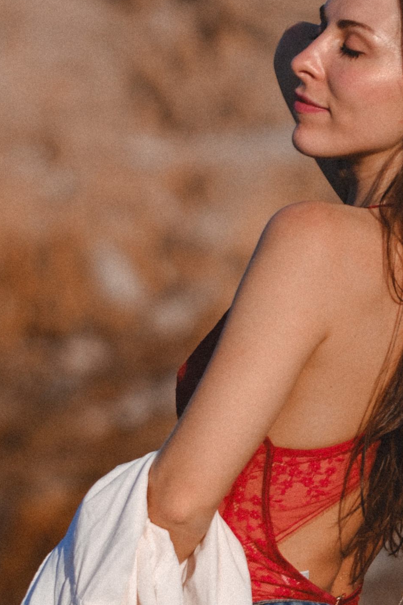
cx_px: 326
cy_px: 493
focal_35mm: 366
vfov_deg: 5.6
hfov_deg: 3.8
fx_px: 6145
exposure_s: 1/8000
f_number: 2
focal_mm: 90
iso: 160
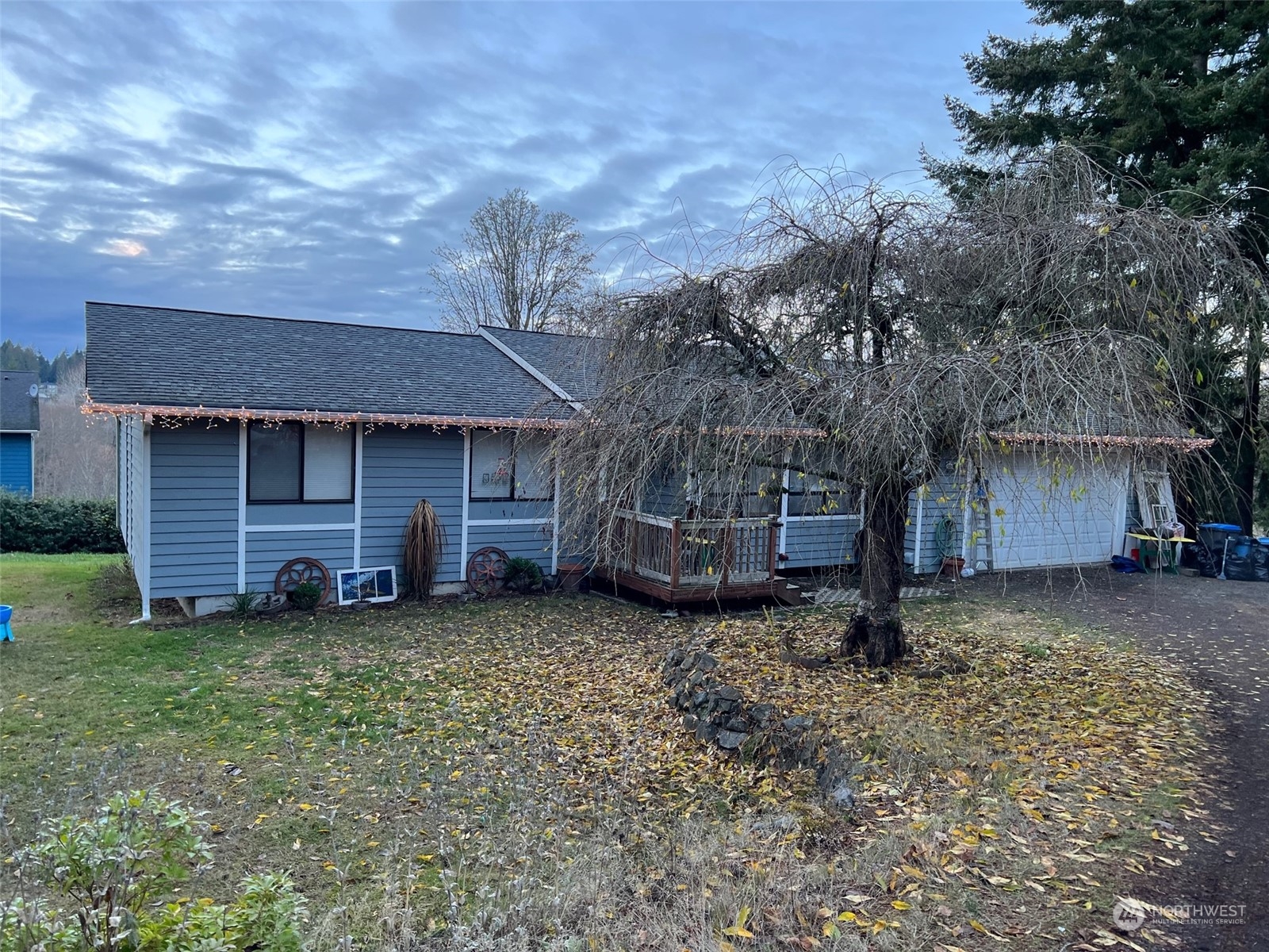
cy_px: 476
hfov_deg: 67.3
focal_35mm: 26
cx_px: 634
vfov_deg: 53.1
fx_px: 953
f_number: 1.5
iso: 50
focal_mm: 5.7
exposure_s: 1/92
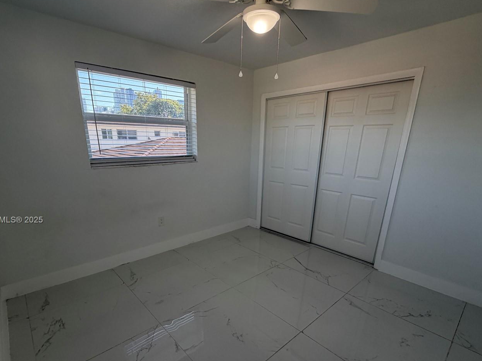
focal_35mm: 18
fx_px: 251
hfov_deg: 87.7
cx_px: 229
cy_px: 221
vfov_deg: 70.7
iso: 100
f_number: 2.2
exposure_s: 1/120
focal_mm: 2.22
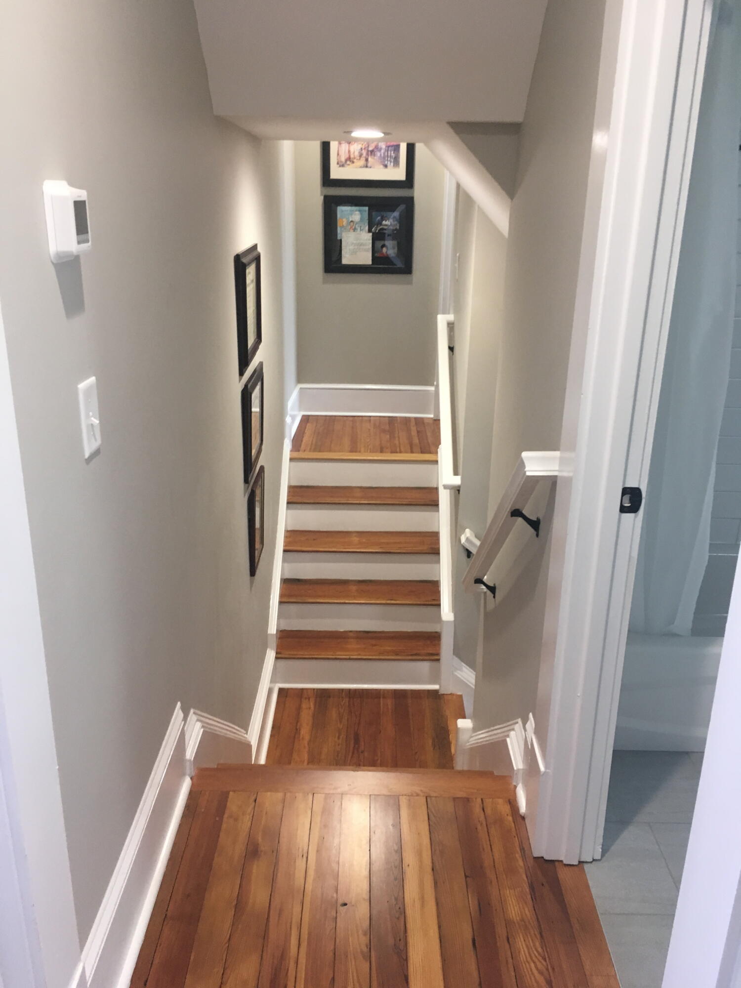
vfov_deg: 61.7
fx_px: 828
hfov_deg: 48.2
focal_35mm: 29
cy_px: 494
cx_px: 370
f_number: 2.2
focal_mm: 4.15
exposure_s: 1/30
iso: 100
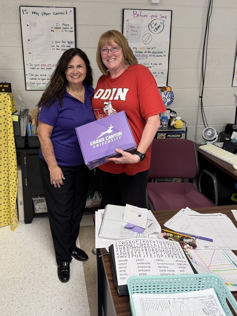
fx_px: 265
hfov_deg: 48.0
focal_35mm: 29
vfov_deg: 61.1
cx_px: 98
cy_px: 127
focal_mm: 6.76
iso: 160
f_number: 1.78
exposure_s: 1/60
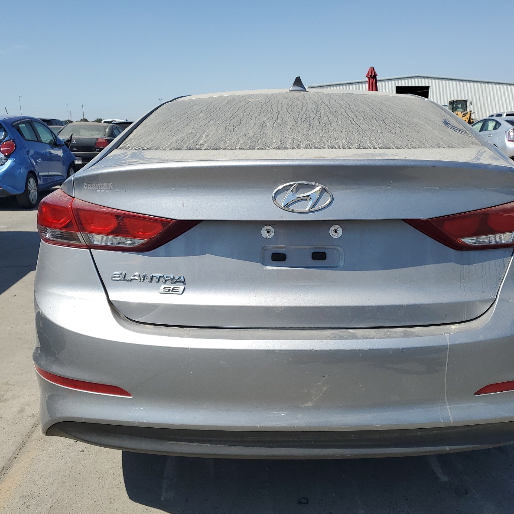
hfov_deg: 52.3
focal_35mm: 31
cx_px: 301
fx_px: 521
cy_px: 257
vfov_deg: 52.5
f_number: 1.5
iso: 50
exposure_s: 1/3333
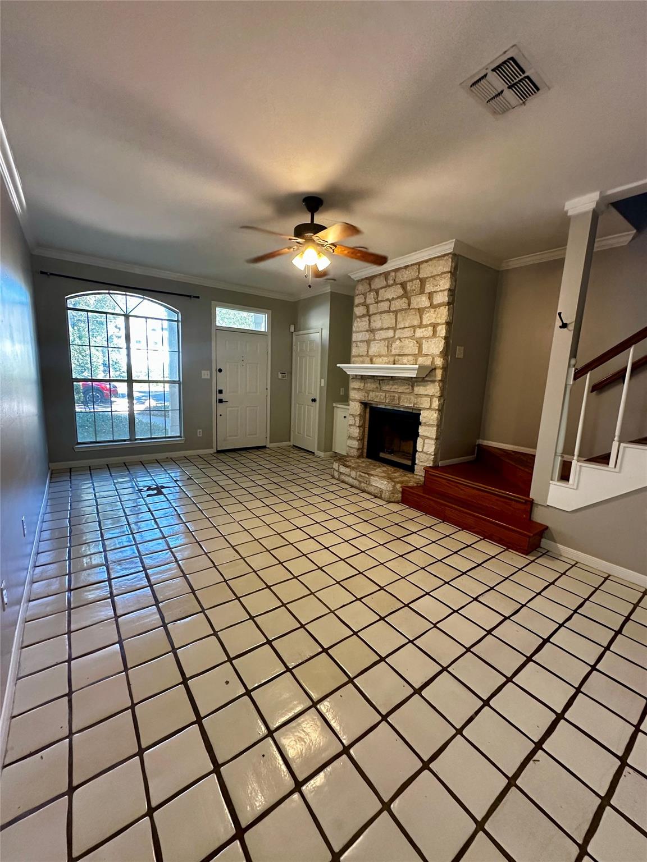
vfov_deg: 102.1
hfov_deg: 85.7
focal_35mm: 14
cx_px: 324
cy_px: 431
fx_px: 349
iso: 250
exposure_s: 1/60
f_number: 2.2
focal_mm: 2.22
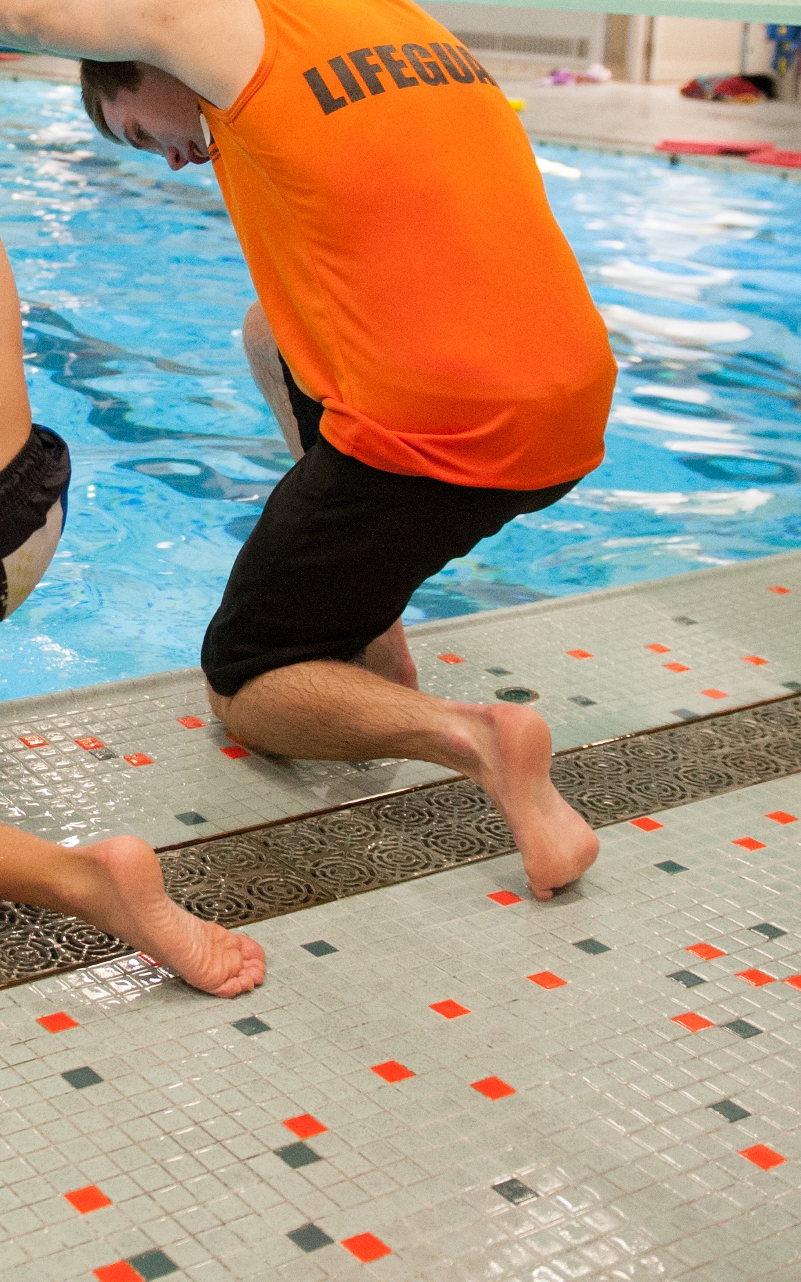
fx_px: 1956
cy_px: 350
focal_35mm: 56
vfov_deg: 35.6
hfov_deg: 21.8
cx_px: -94
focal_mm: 24
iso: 3200
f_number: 2.8
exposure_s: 1/160
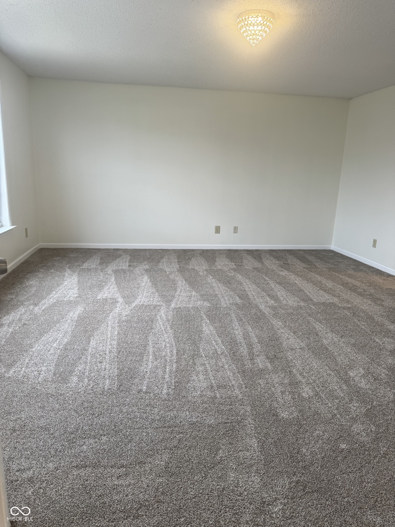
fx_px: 365
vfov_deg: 71.6
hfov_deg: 56.8
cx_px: 198
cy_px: 264
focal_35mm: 24
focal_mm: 6.76
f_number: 1.78
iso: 100
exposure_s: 1/120
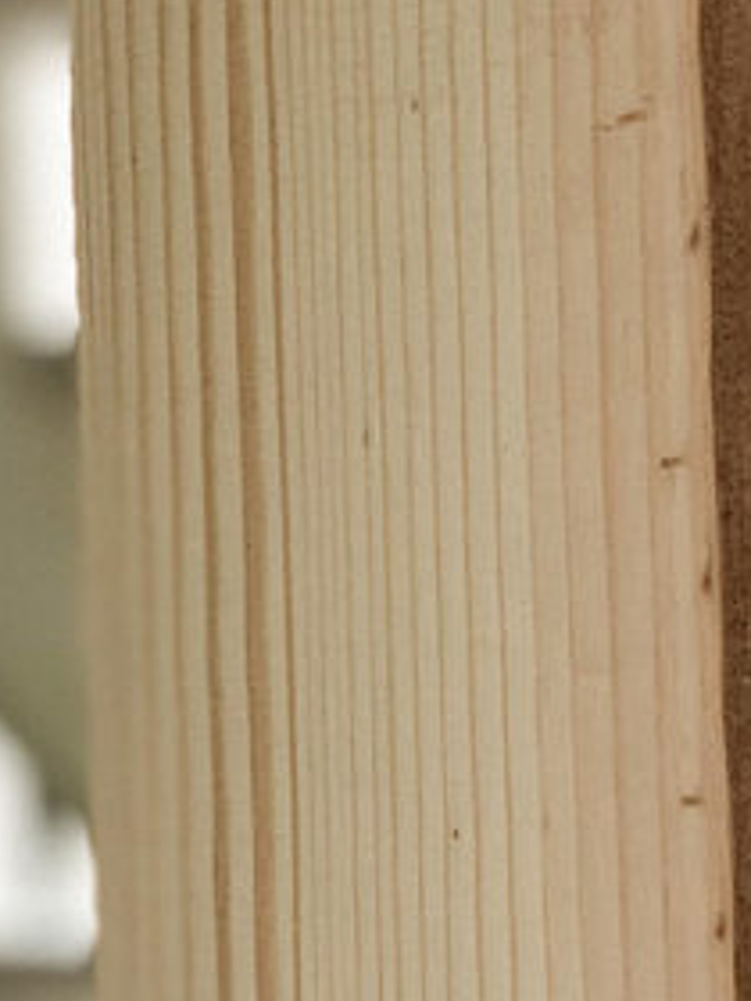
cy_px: 1230
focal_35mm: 190
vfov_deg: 10.2
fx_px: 5496
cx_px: 962
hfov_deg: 7.7
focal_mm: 6
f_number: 2.4
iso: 16
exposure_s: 1/280
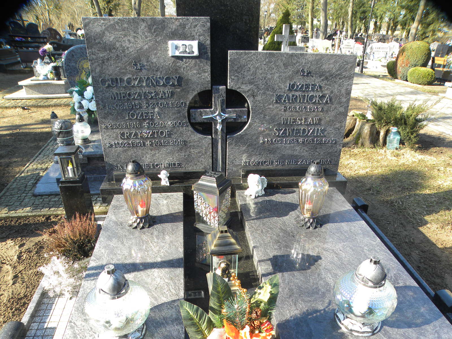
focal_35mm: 26
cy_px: 170
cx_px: 226
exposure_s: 1/94.3
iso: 64
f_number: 3.5
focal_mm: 4.6
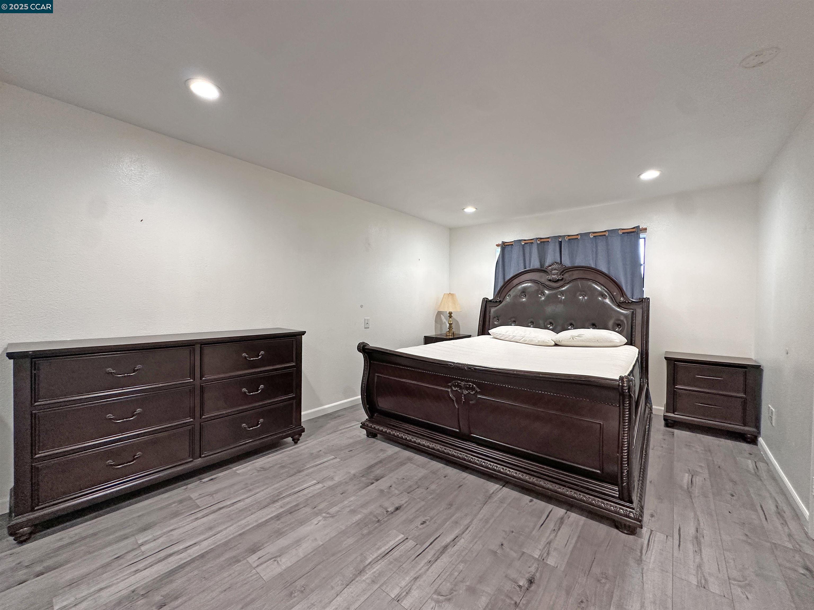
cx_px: 407
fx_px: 329
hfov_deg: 102.1
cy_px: 305
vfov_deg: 85.7
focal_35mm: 14
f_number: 2.2
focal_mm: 2.22
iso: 200
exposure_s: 1/60
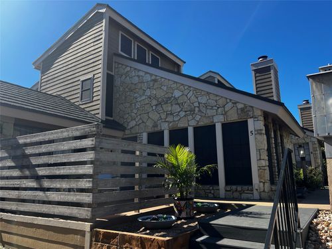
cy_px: 124
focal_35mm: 26
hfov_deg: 67.3
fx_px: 249
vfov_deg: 53.1
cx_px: 166
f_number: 1.5
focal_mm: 5.7
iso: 50
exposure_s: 1/2123
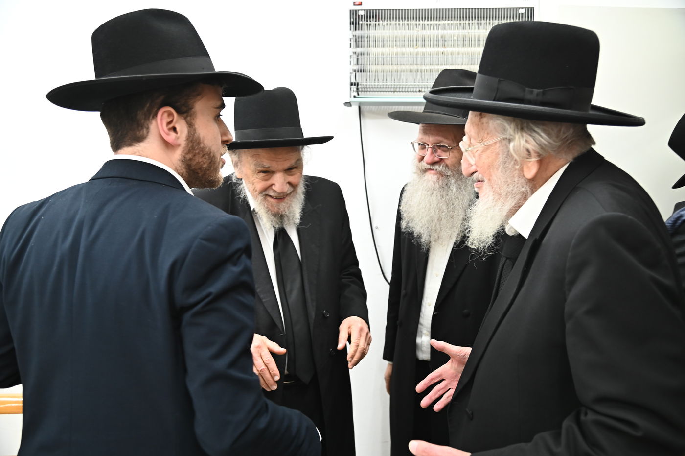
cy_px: 228
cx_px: 342
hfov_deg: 62.0
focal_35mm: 30
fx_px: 570
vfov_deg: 43.5
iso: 2000
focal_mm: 30
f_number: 4
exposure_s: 1/100
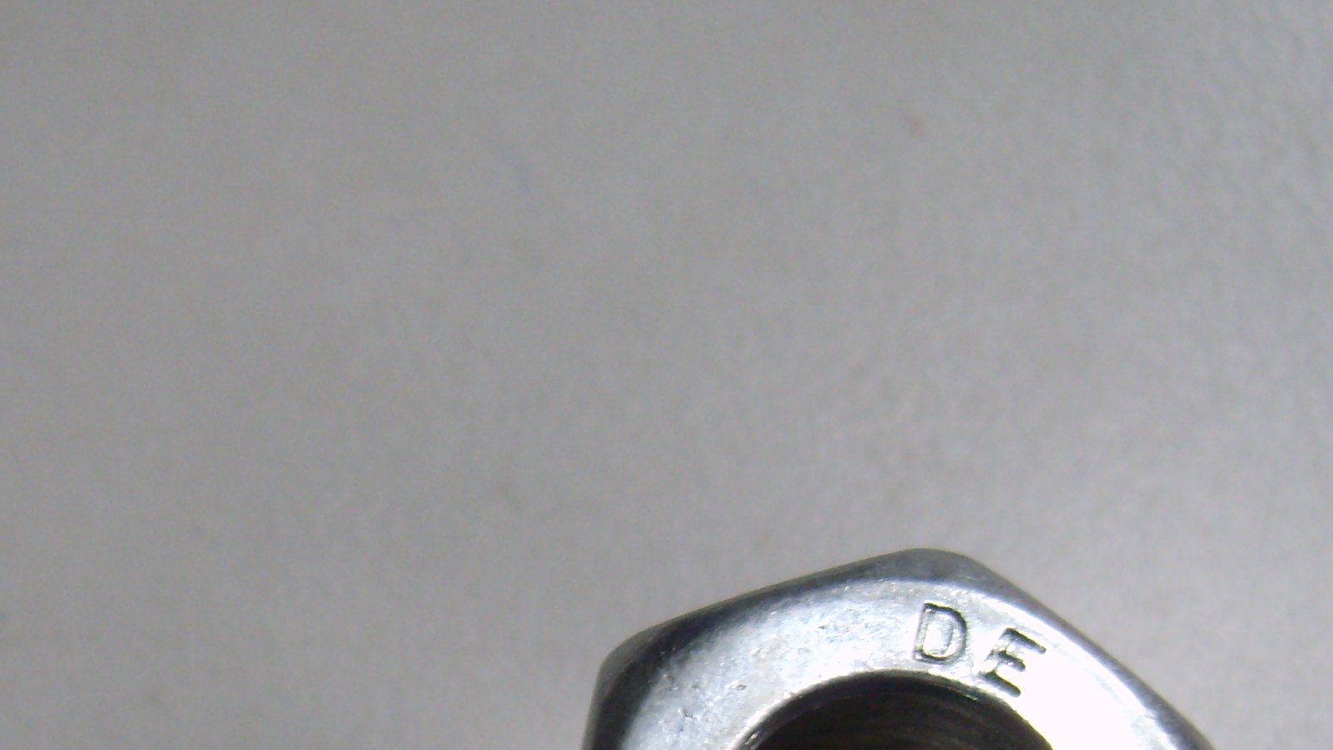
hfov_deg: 27.1
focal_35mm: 78
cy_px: 939
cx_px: 512
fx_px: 2757
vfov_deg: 14.9
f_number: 2.8
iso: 113
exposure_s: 1/30
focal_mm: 7.4
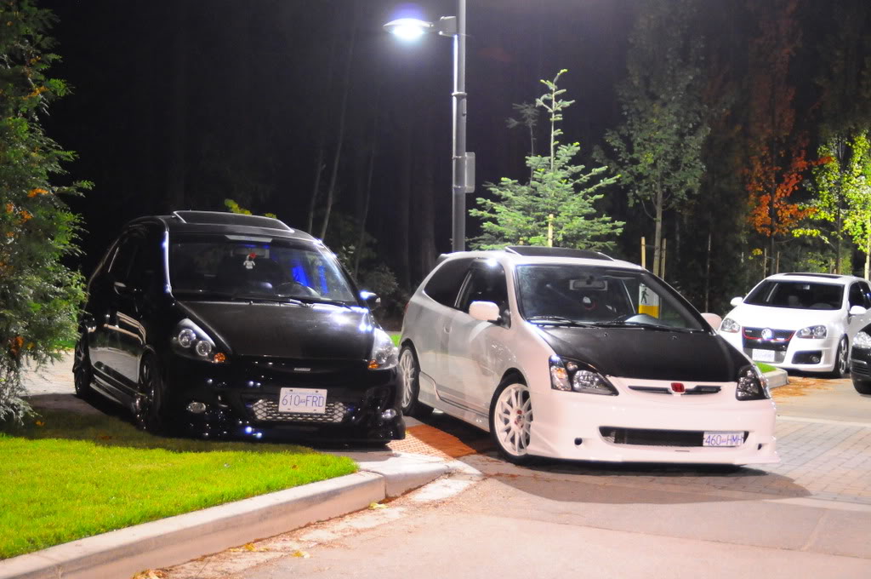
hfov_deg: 29.9
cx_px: 436
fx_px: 1631
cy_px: 290
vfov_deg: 20.1
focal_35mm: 68
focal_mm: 45
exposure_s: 1/5
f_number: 4.5
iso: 3200
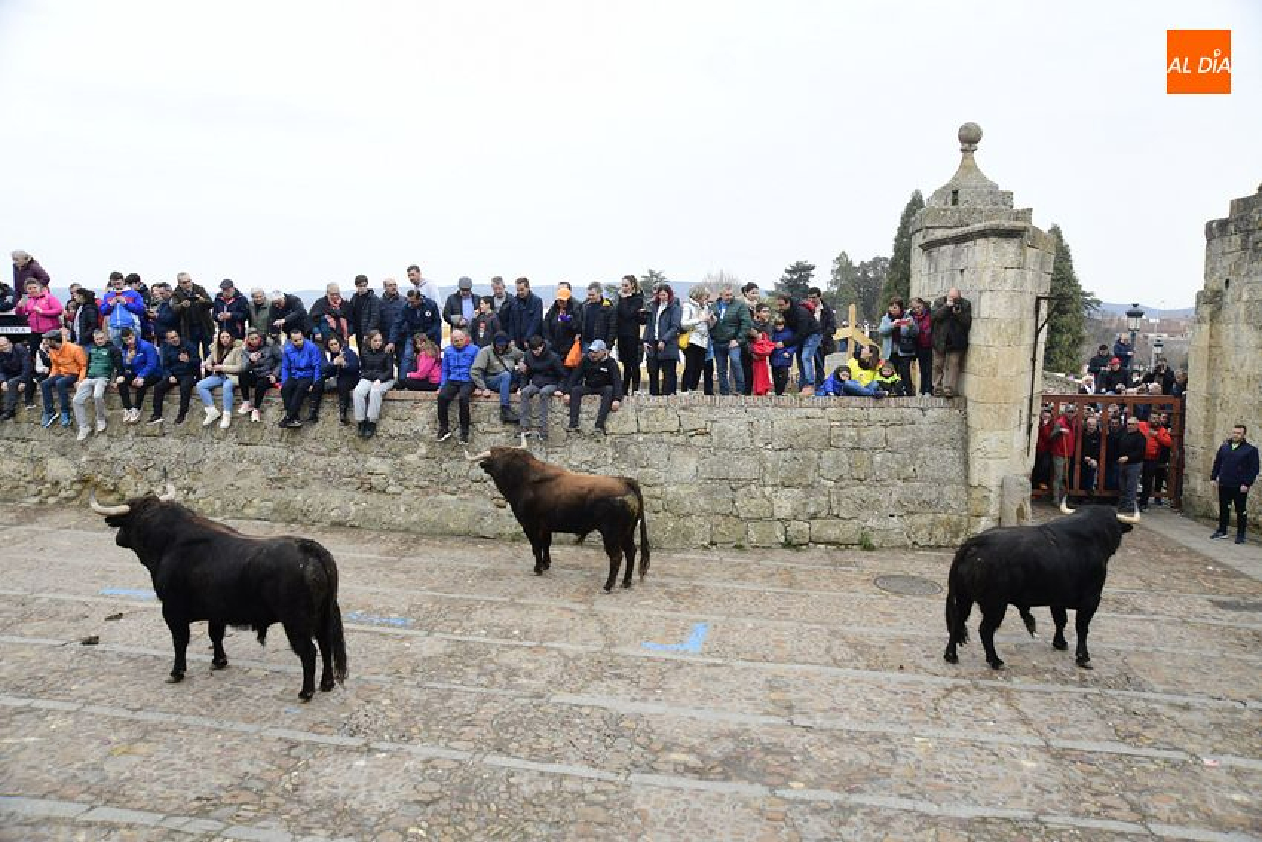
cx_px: 631
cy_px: 421
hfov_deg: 69.4
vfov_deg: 49.6
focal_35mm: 26
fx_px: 912
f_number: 6.3
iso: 400
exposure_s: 1/320
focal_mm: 26
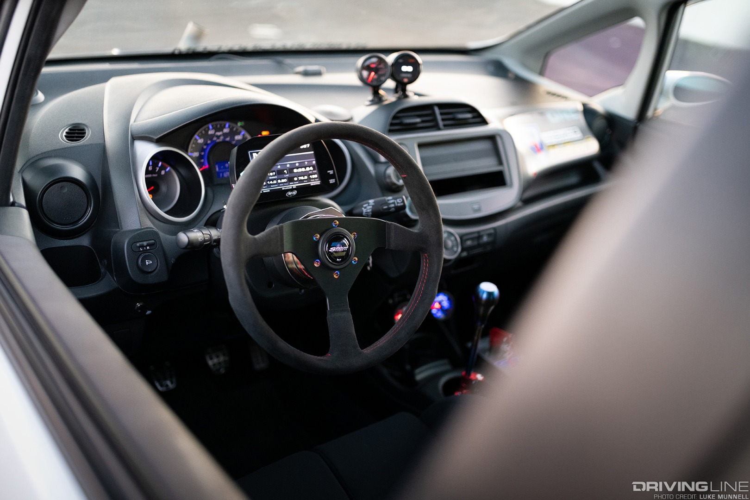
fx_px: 729
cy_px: 250
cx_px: 375
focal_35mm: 35
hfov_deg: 54.4
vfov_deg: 37.9
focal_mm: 35
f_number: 1.4
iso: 3200
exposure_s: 1/250
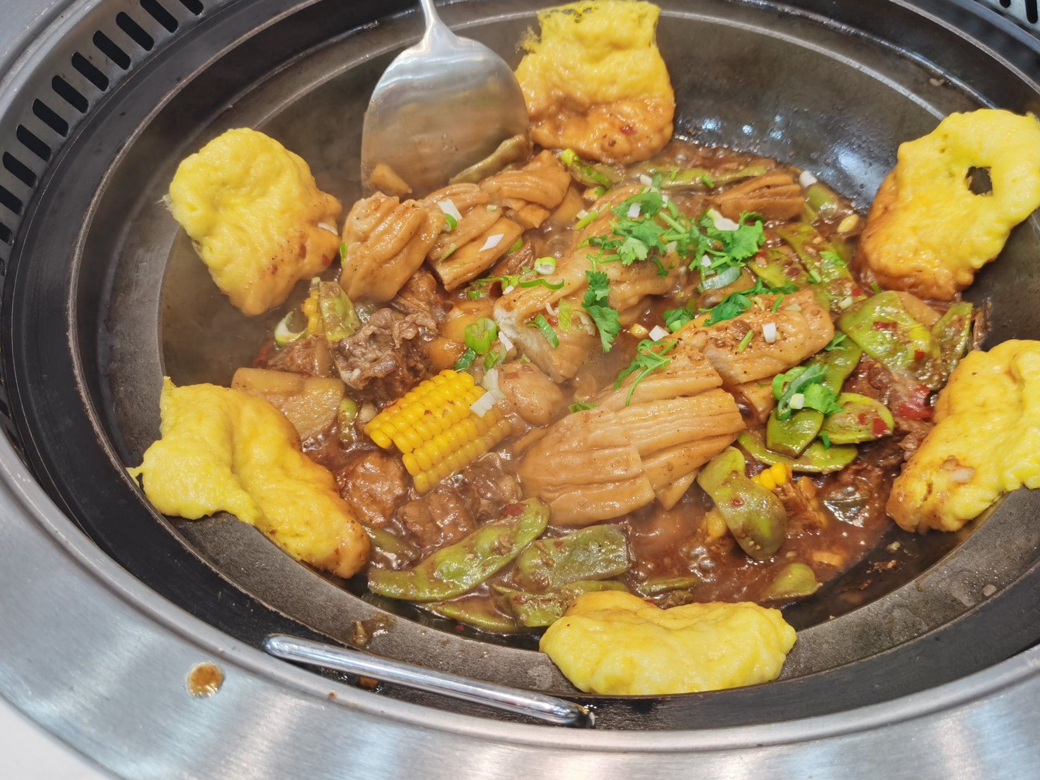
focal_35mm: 37
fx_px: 1111
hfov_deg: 50.1
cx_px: 566
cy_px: 354
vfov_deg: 38.6
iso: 50
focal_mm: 5.58
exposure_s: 1/100
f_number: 1.8
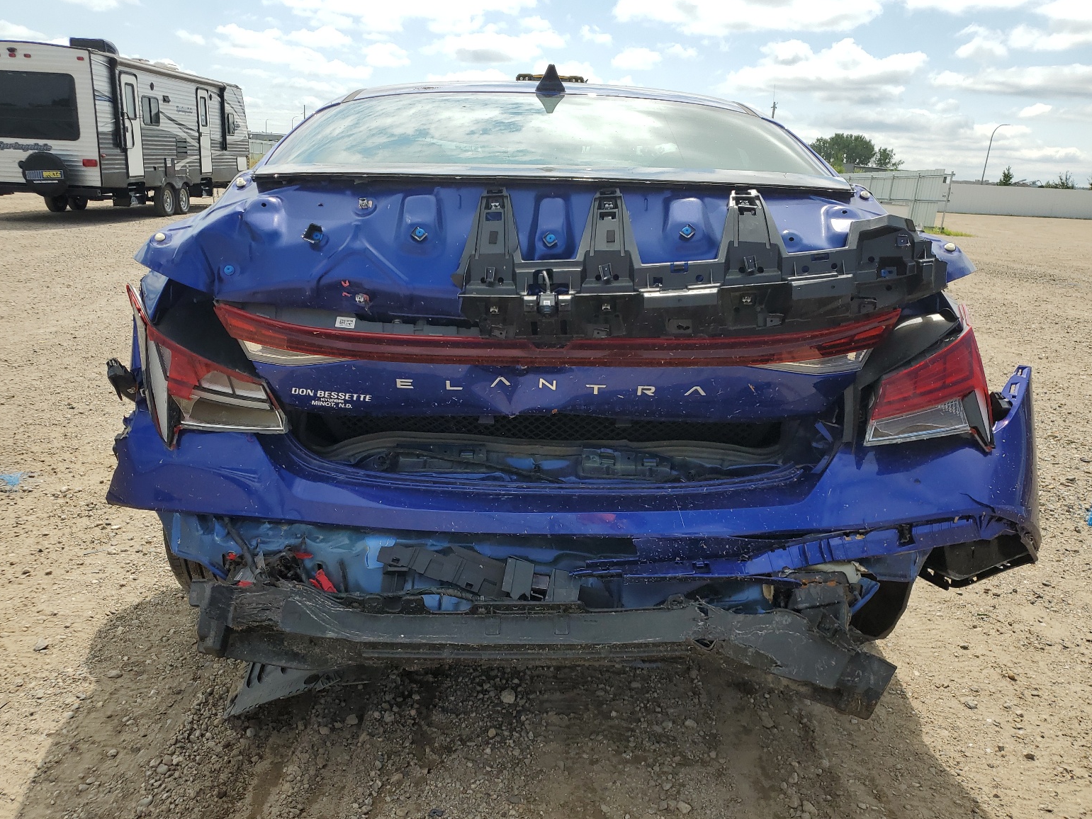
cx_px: 536
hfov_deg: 65.3
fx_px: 852
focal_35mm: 27
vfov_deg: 51.4
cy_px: 407
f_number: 1.5
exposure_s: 1/3333
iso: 50
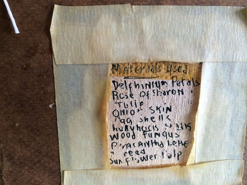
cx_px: 124
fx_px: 214
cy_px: 92
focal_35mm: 30
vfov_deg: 46.8
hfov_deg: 60.0
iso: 80
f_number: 2.2
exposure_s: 1/30
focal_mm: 4.12
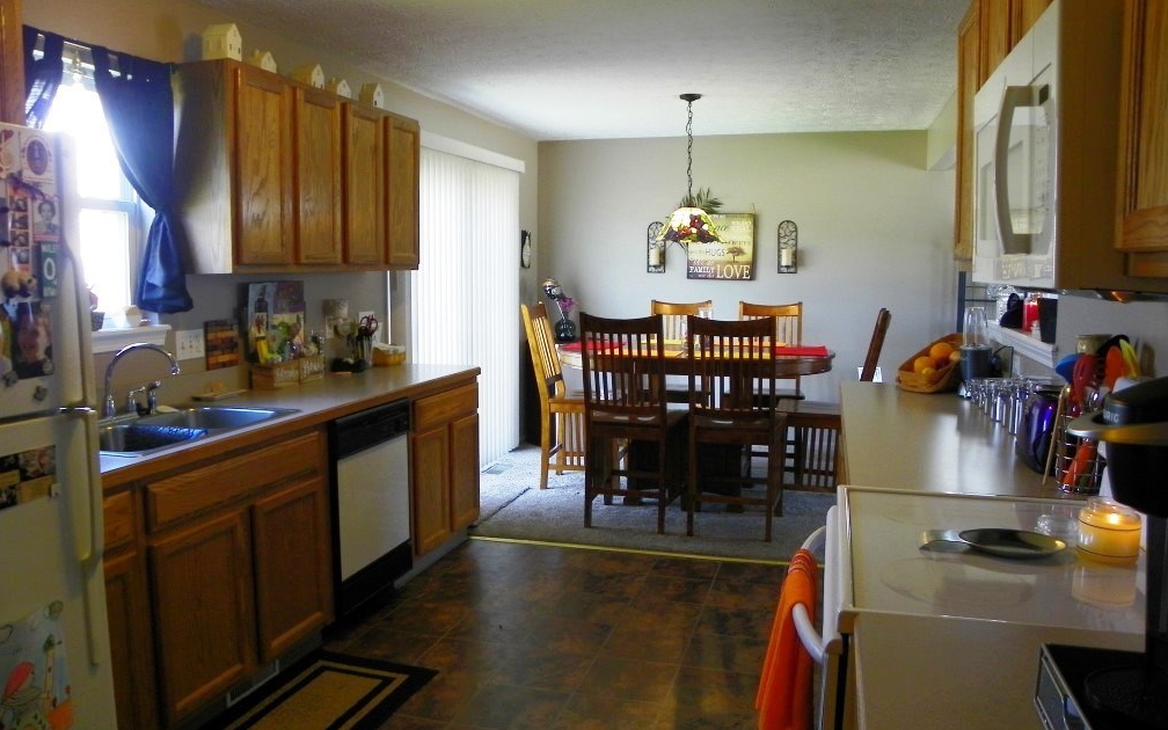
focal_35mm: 28
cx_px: 591
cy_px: 333
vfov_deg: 44.5
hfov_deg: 66.5
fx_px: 891
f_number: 2.8
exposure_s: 1/30
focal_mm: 4.6
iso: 100
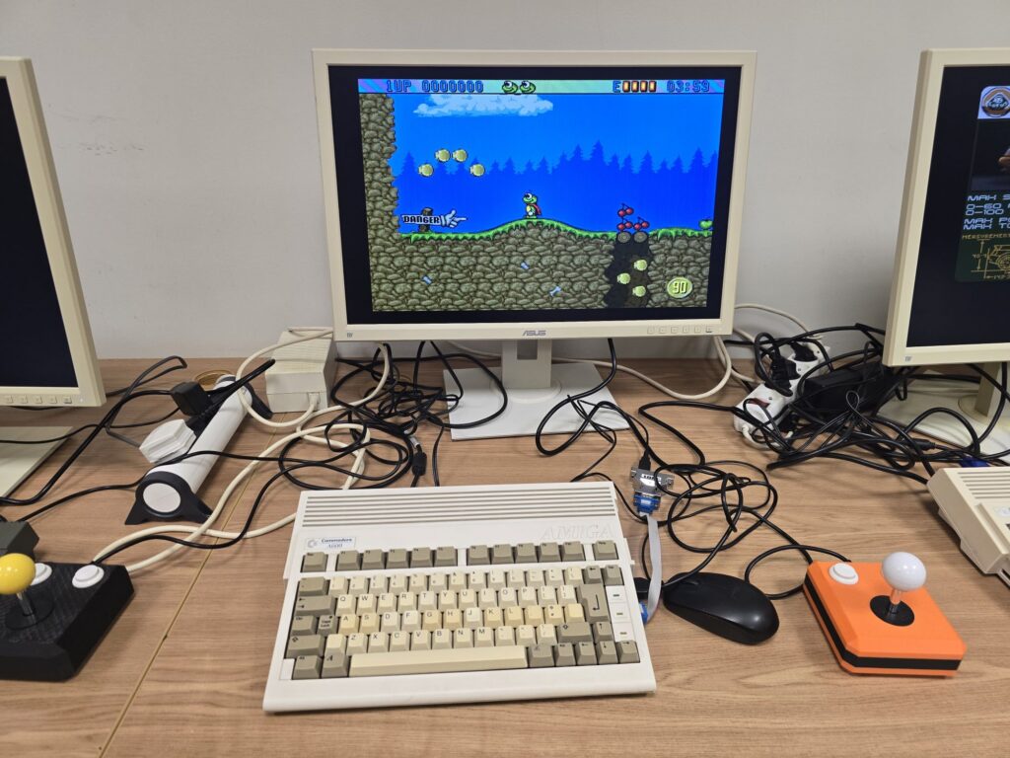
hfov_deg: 73.9
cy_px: 379
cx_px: 505
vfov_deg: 58.9
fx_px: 671
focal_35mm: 23
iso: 200
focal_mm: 6.3
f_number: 1.7
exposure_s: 1/100
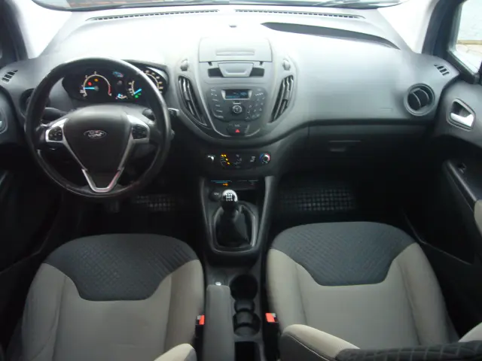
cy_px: 180
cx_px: 241
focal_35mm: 28
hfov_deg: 63.4
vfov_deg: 49.7
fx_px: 390
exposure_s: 1/15
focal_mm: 4.6
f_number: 2.8
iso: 200
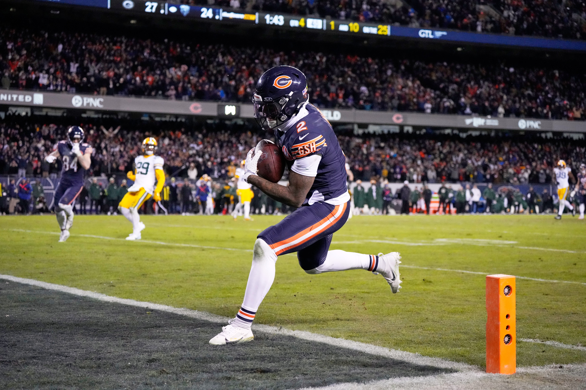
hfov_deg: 28.8
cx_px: 293
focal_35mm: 70
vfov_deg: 19.5
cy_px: 195
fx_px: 1139
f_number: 4
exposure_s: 1/2000
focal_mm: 70
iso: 8000
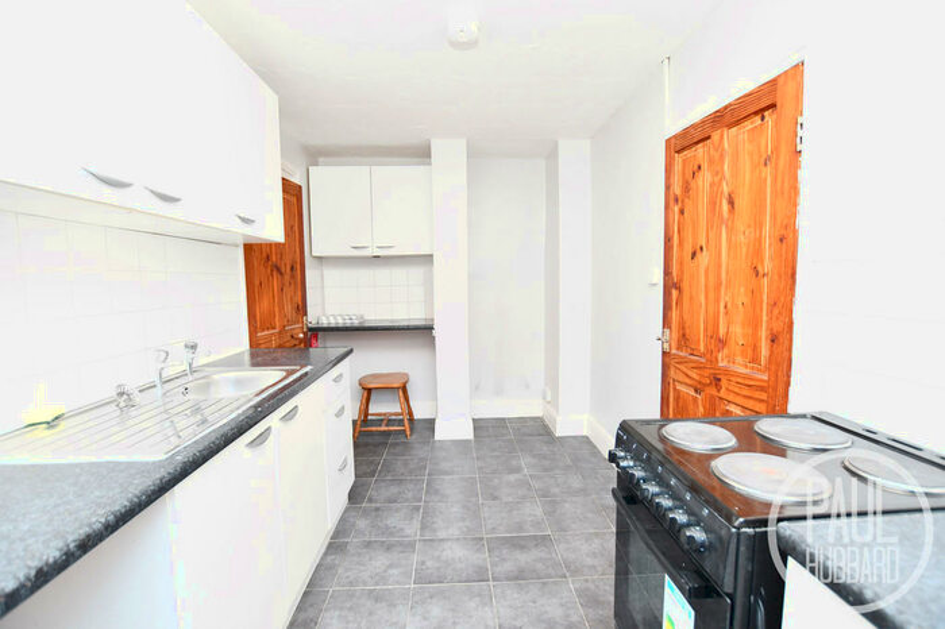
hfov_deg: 100.4
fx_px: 394
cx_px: 472
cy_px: 314
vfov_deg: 77.3
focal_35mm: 15
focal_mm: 10
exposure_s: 1/60
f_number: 4
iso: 560
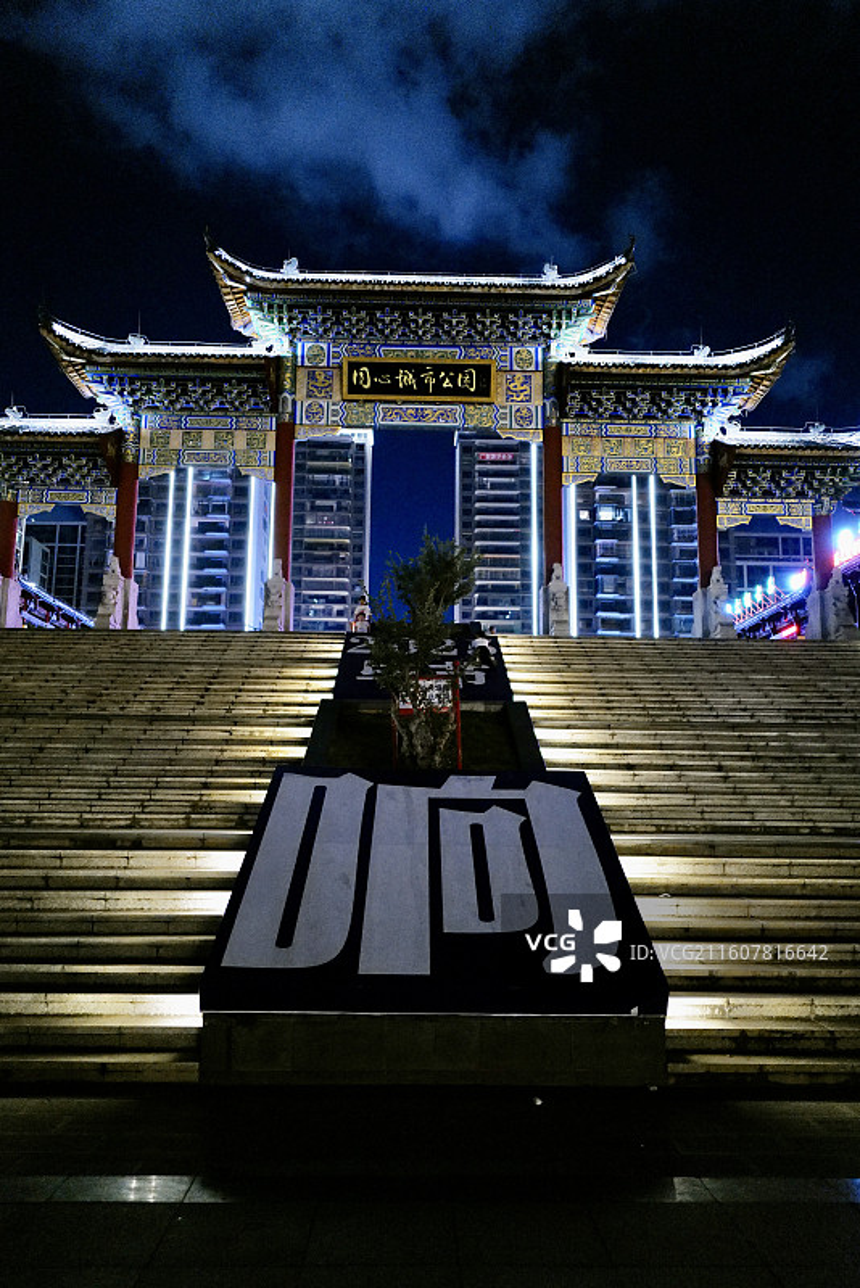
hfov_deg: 46.4
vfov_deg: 65.5
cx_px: 430
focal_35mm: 28
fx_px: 1002
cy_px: 644
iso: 5000
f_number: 1.7
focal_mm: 28
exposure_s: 1/60
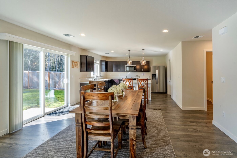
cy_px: 79
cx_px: 118
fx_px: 92
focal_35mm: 14
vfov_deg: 81.2
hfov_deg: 104.3
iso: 320
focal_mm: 14
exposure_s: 1/80
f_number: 11
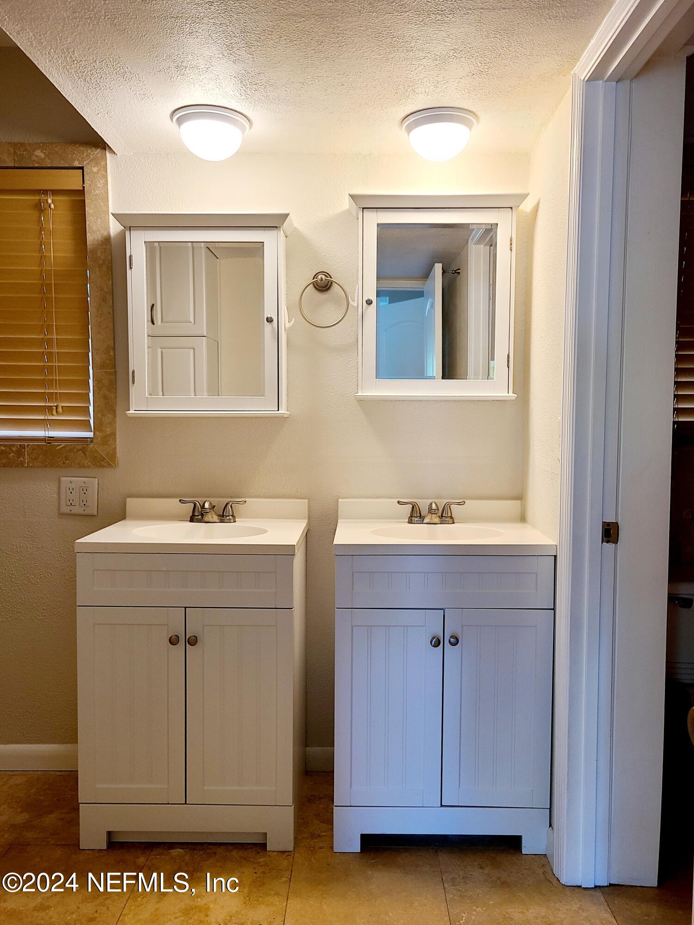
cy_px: 462
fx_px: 695
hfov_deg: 53.1
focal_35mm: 26
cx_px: 347
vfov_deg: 67.3
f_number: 1.8
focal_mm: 5.4
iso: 125
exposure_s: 1/60.2
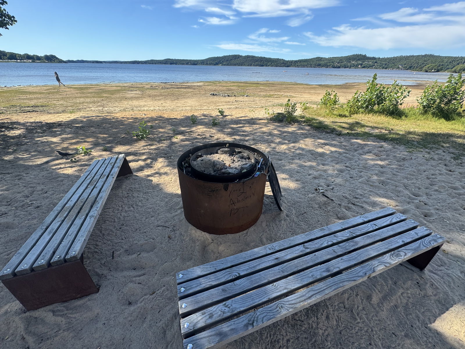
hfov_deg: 102.1
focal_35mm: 14
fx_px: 188
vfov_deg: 85.7
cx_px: 232
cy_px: 174
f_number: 2.2
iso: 50
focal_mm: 2.22
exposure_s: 1/515
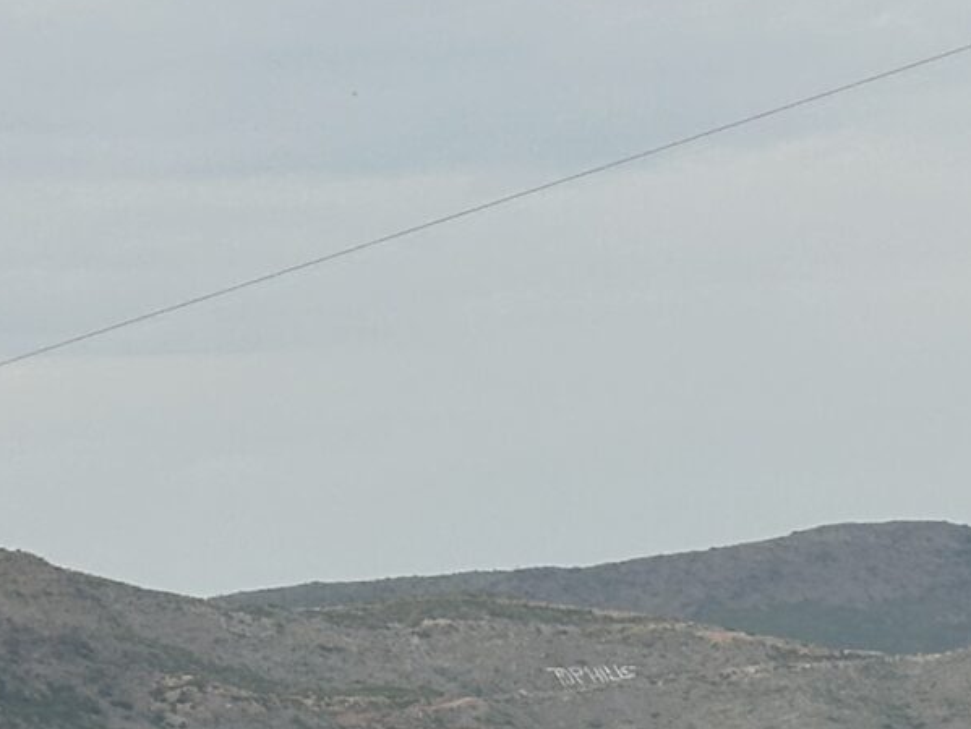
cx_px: 760
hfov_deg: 9.6
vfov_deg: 7.3
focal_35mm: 205
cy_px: 290
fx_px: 5754
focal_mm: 6.86
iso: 64
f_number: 1.78
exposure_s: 1/1916
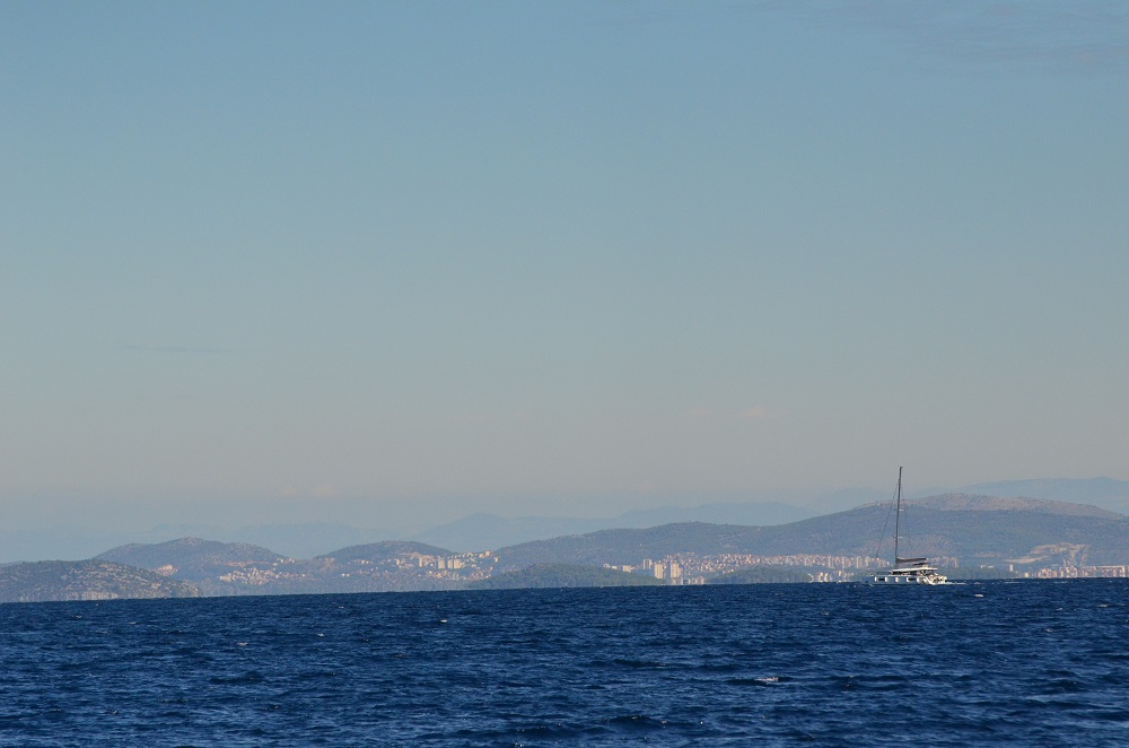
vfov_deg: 5.9
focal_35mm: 232
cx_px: 564
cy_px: 374
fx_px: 7275
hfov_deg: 8.9
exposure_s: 1/8000
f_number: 6.3
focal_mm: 155
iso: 1000
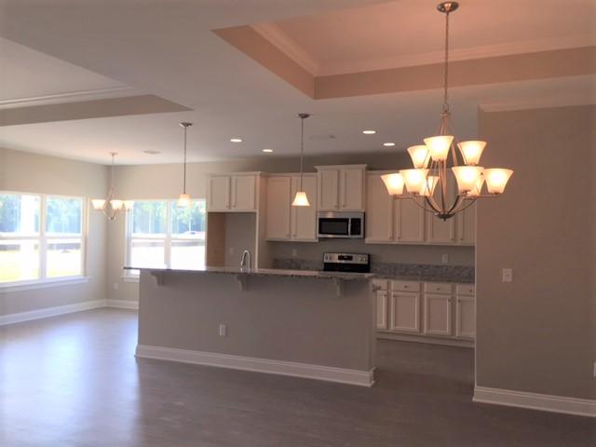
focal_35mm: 29
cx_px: 298
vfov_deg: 48.2
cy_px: 224
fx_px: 499
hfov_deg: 61.7
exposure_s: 1/120
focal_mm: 4.15
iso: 32
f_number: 2.2
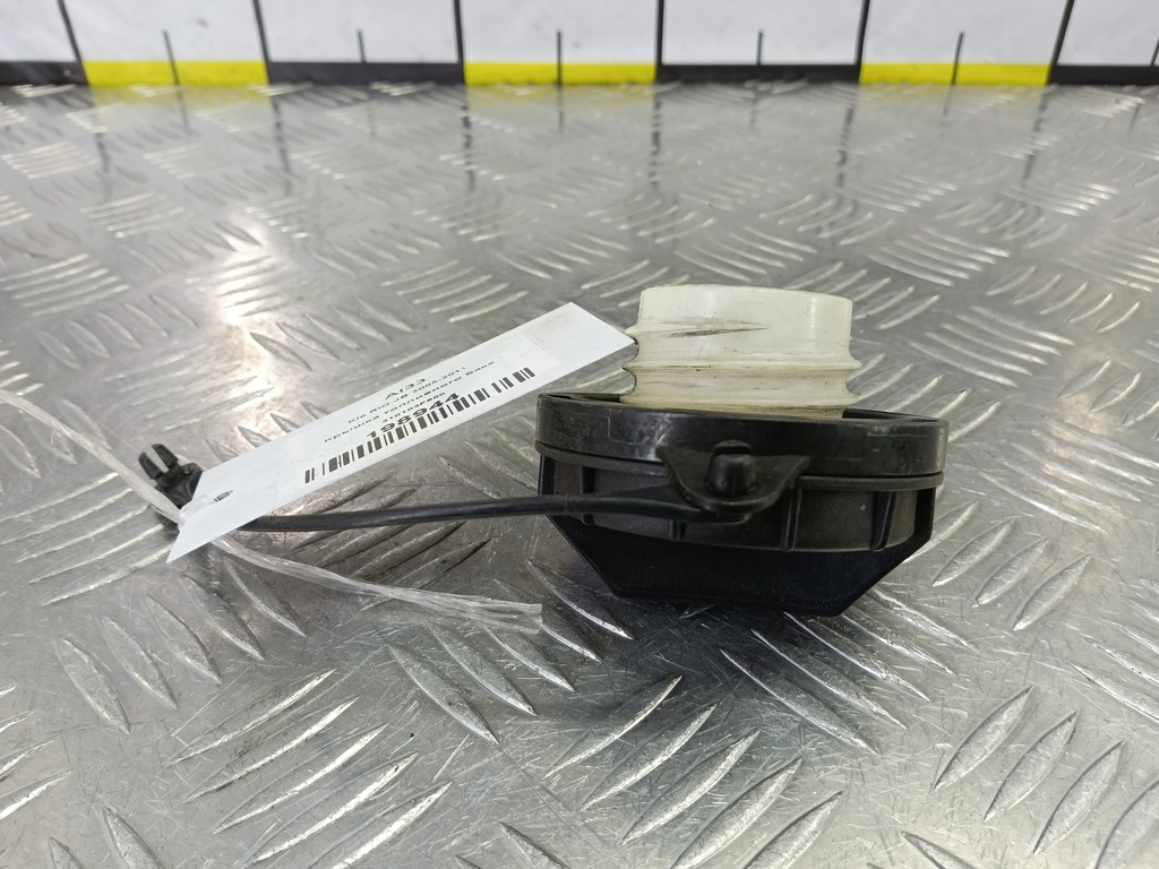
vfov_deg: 58.9
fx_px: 770
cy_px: 434
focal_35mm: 23
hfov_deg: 73.9
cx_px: 580
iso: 148
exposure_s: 1/50
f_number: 1.6
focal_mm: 4.11
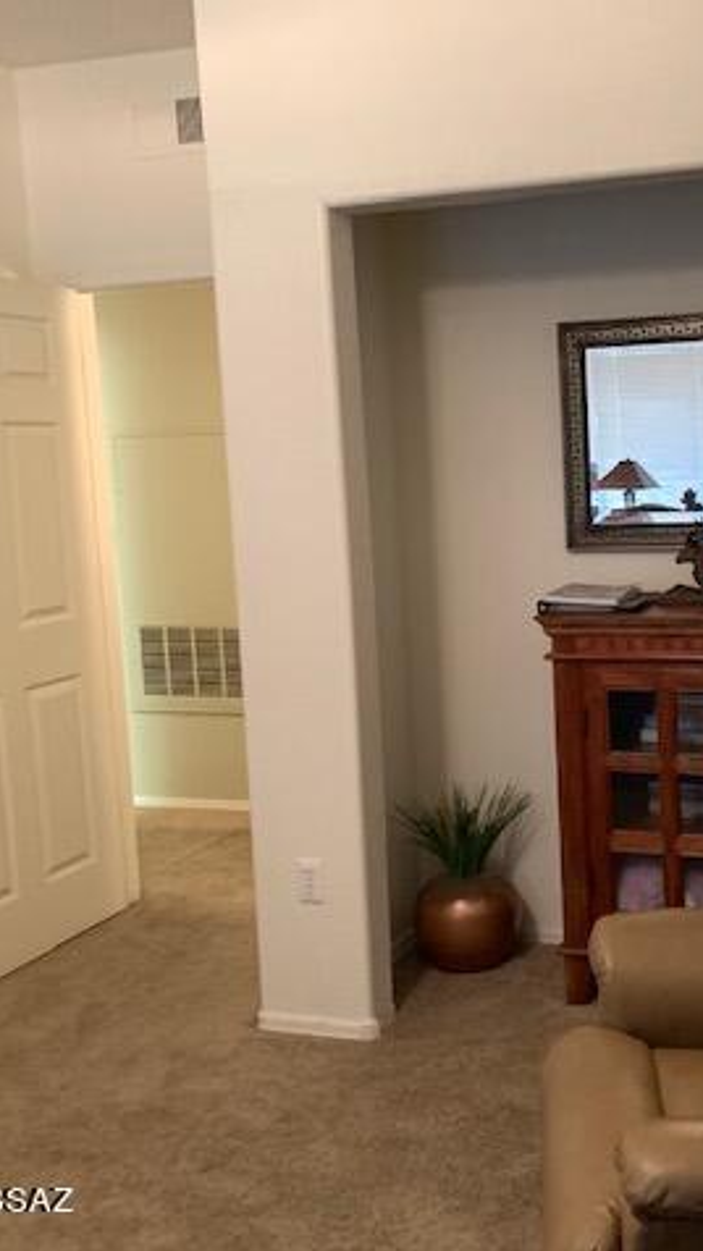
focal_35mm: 38
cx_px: 648
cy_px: 627
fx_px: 1260
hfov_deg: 29.7
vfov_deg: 52.8
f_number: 1.8
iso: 640
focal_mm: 4.25
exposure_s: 1/30
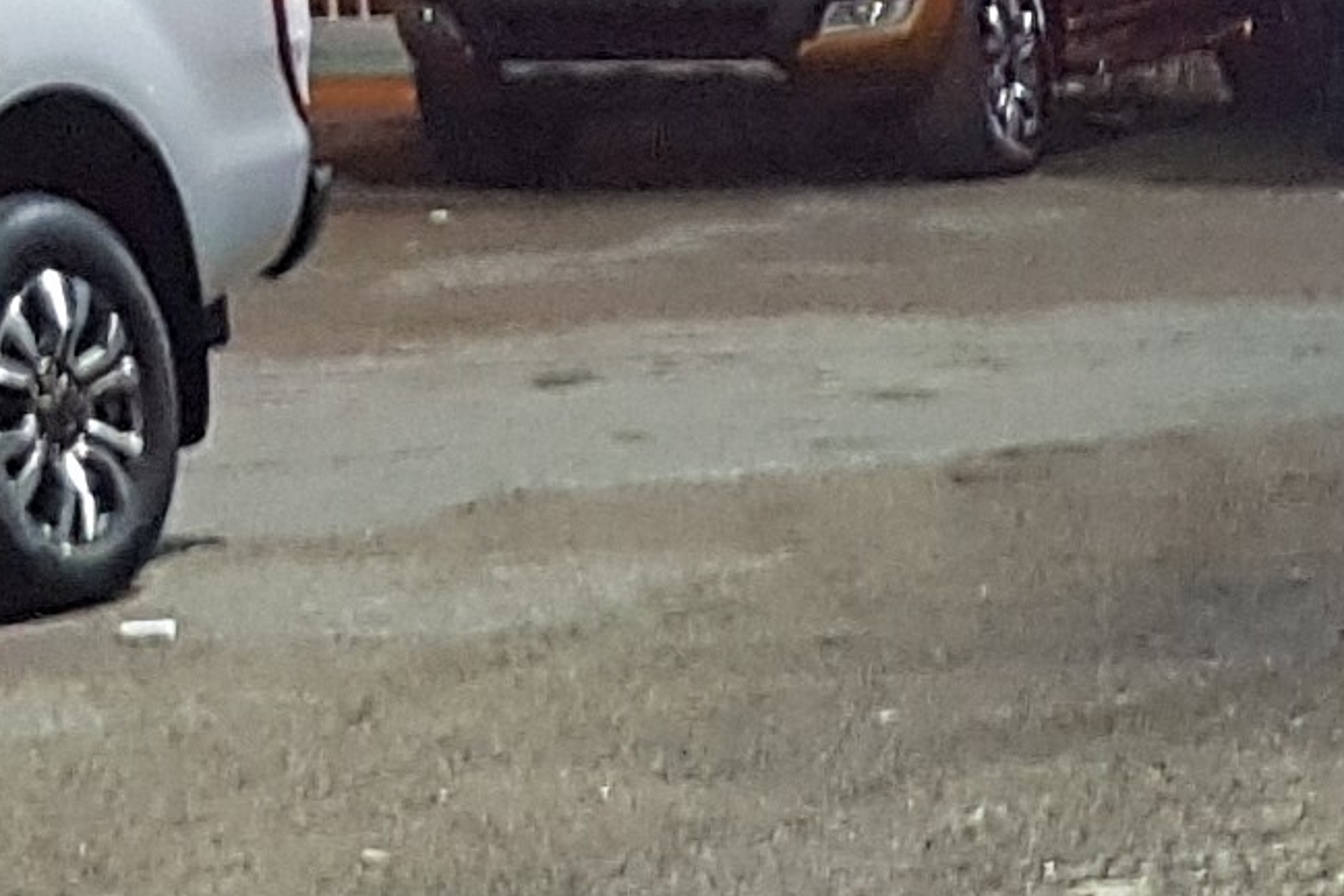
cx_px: 3471
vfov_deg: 8.1
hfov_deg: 10.2
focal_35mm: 168
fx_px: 6273
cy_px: 1099
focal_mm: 4.2
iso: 320
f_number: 1.7
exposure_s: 1/10
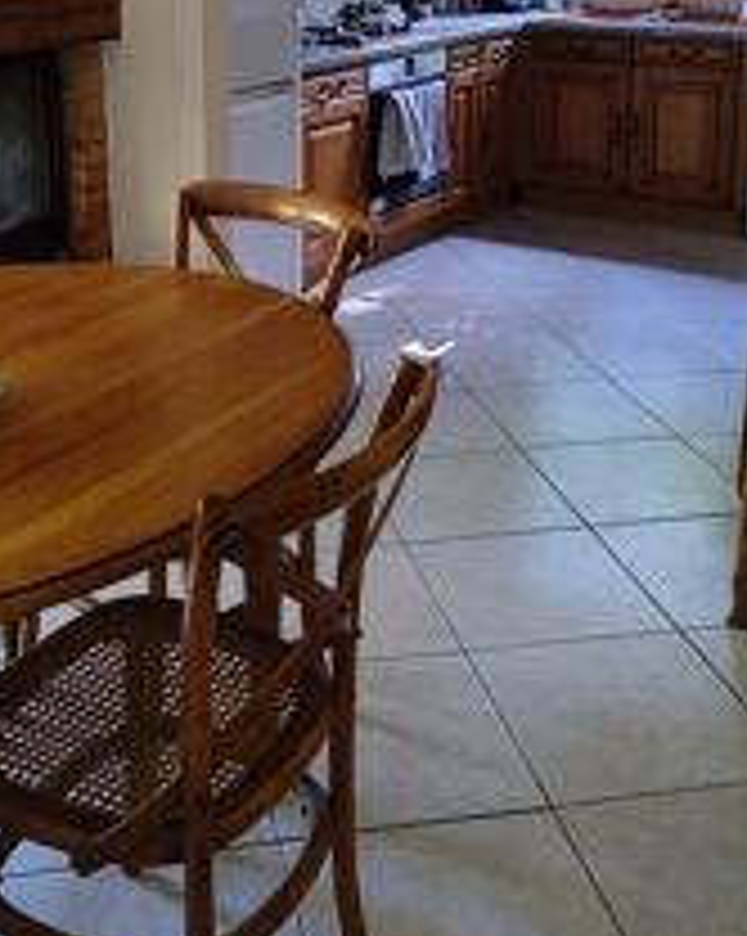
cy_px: 196
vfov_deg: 37.5
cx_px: 279
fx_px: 1328
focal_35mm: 48
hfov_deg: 31.3
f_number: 1.8
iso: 841
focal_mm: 5.56
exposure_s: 1/33.3
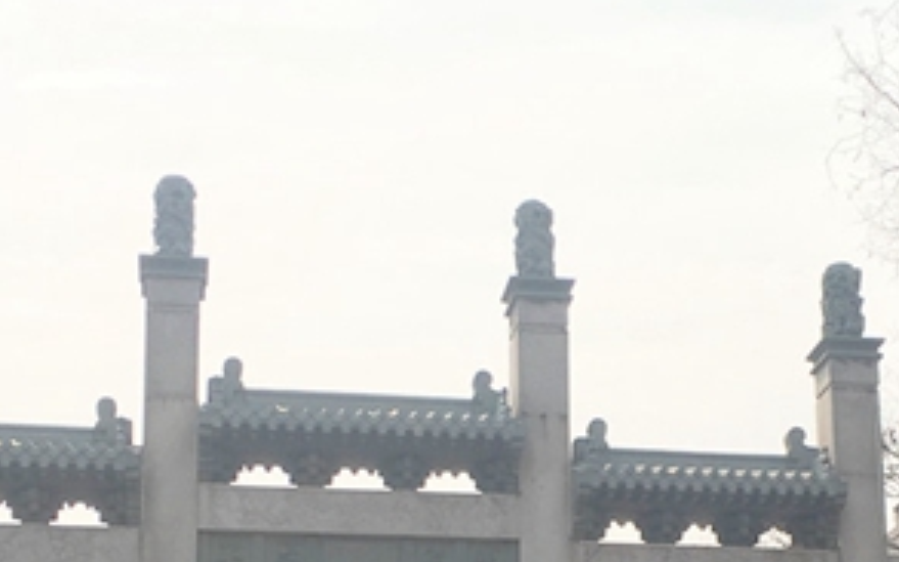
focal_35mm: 84
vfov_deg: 15.0
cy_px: 666
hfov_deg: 24.5
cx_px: 611
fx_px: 2058
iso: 25
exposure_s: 1/1183
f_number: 2.2
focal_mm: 4.15
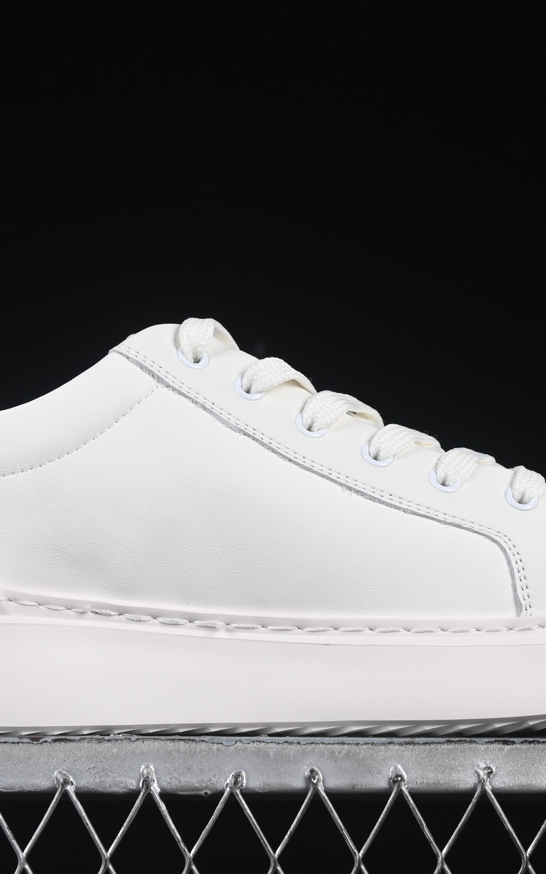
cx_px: 235
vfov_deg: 15.8
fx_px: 3142
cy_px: 425
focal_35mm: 132
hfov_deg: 9.9
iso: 160
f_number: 8
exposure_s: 1/80
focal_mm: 50
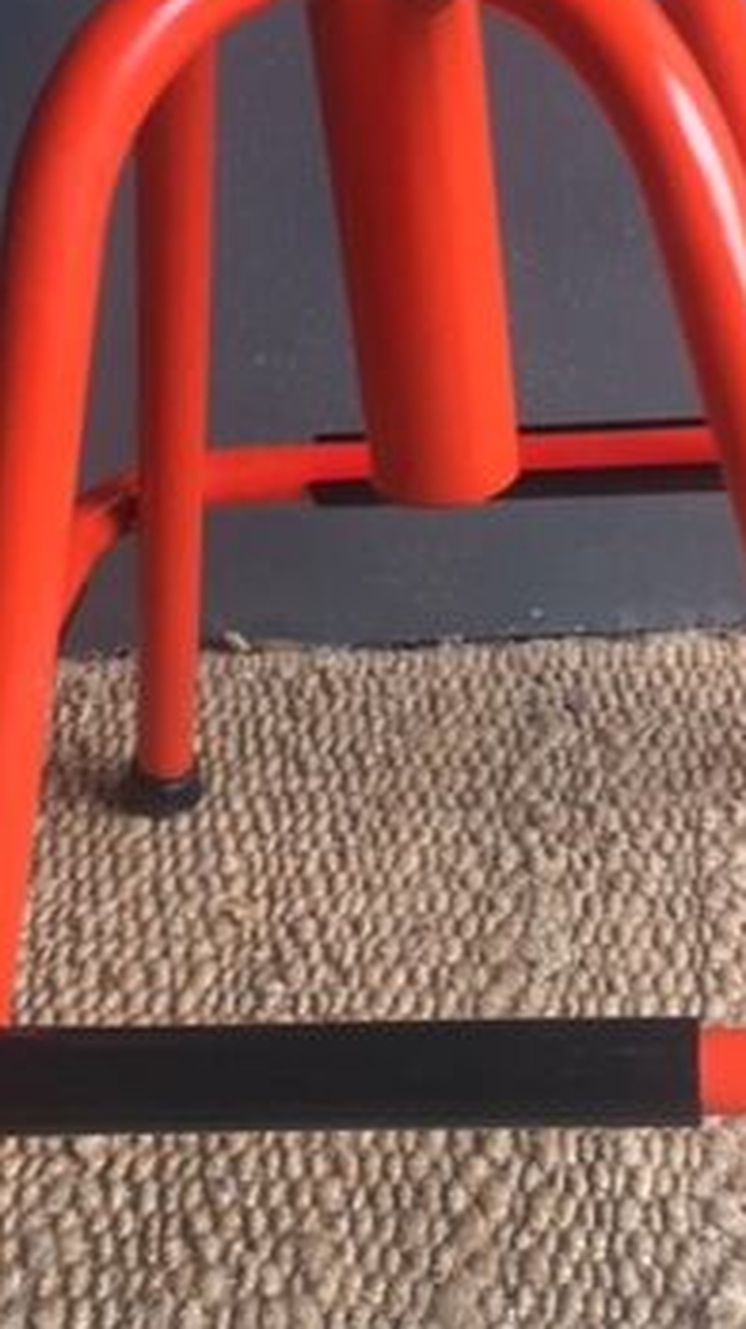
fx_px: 2042
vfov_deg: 36.0
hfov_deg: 20.6
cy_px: 674
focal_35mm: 58
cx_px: 483
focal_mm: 4.15
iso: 40
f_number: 2.2
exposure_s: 1/33
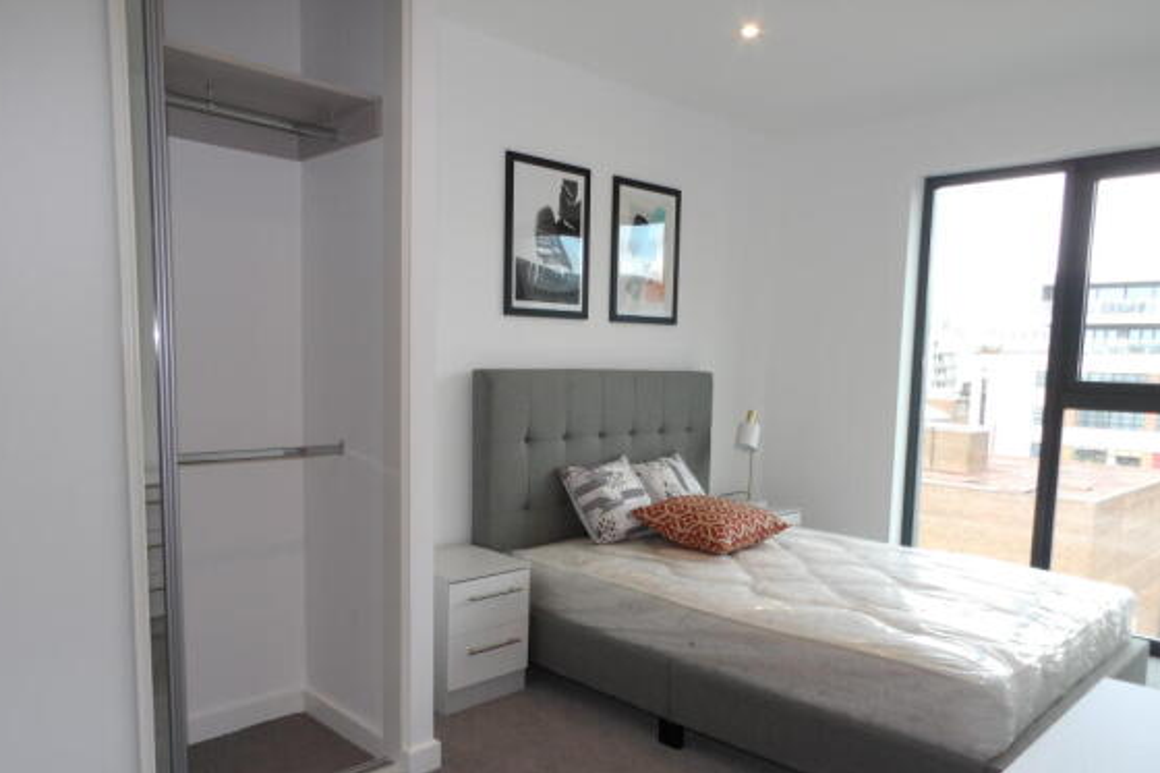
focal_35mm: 26
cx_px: 573
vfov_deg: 49.3
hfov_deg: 69.4
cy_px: 449
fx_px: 837
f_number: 4.1
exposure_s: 1/33
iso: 100
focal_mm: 4.3
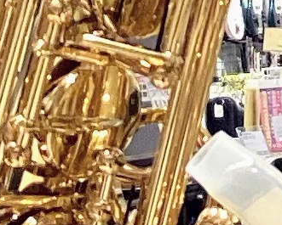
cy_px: -124
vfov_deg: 5.1
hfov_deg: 6.5
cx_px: 226
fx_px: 2488
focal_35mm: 298
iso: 100
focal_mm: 3.3
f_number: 2.4
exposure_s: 1/50
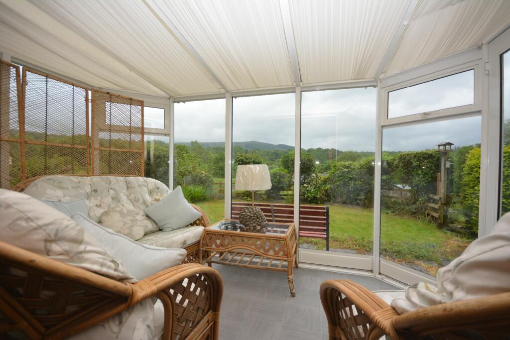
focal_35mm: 15
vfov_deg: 77.3
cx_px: 255
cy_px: 170
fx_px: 213
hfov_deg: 100.4
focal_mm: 10
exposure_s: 1/125
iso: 200
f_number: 5.6
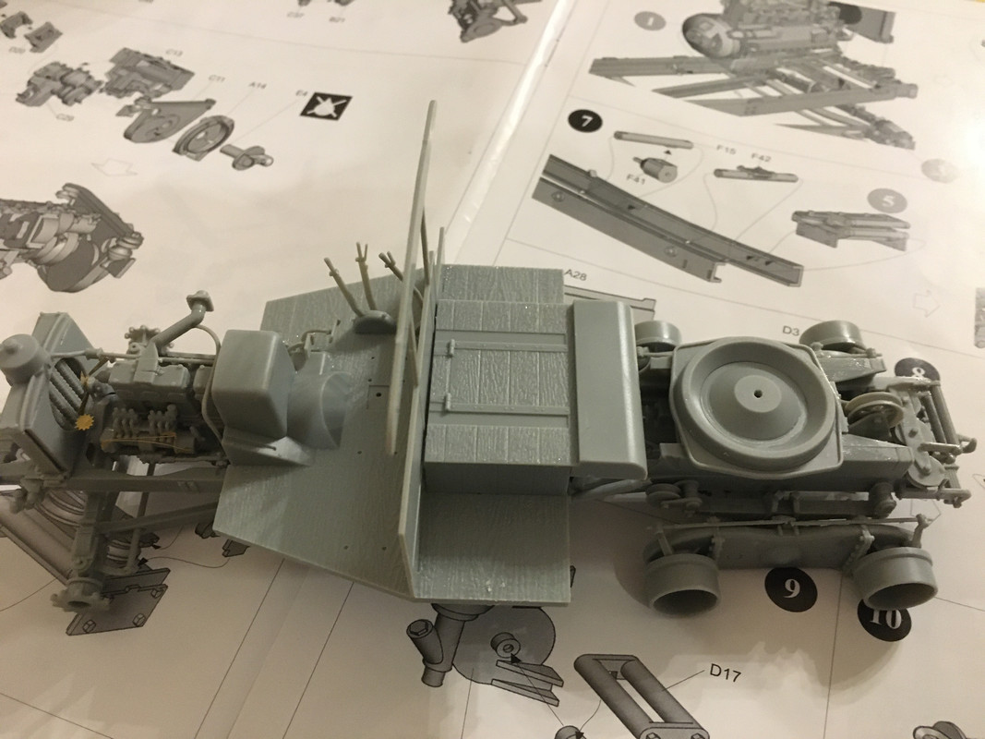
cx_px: 492
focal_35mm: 29
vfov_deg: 48.2
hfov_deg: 61.7
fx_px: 825
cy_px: 370
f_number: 2.2
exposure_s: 1/17
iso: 250
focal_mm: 4.15
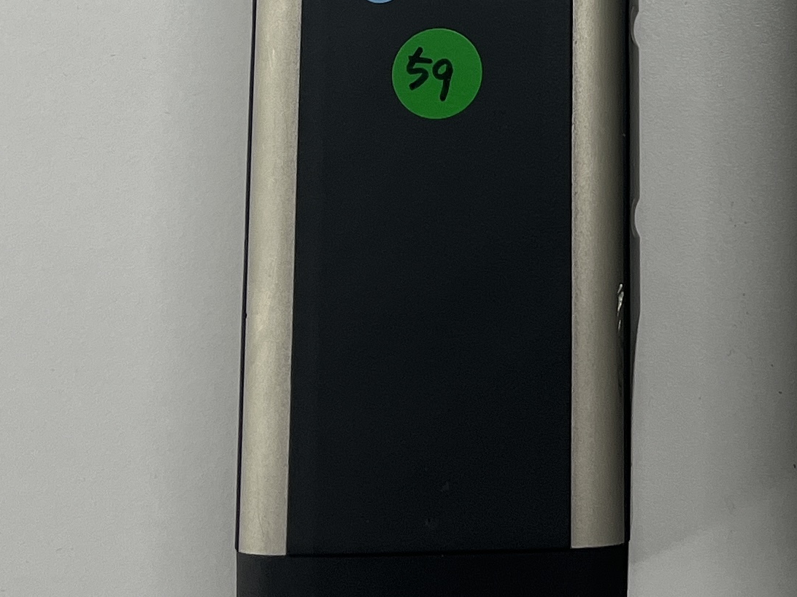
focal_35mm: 96
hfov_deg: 20.0
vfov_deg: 14.5
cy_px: -275
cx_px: 739
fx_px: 2210
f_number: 1.6
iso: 64
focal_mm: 5.1
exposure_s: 1/120
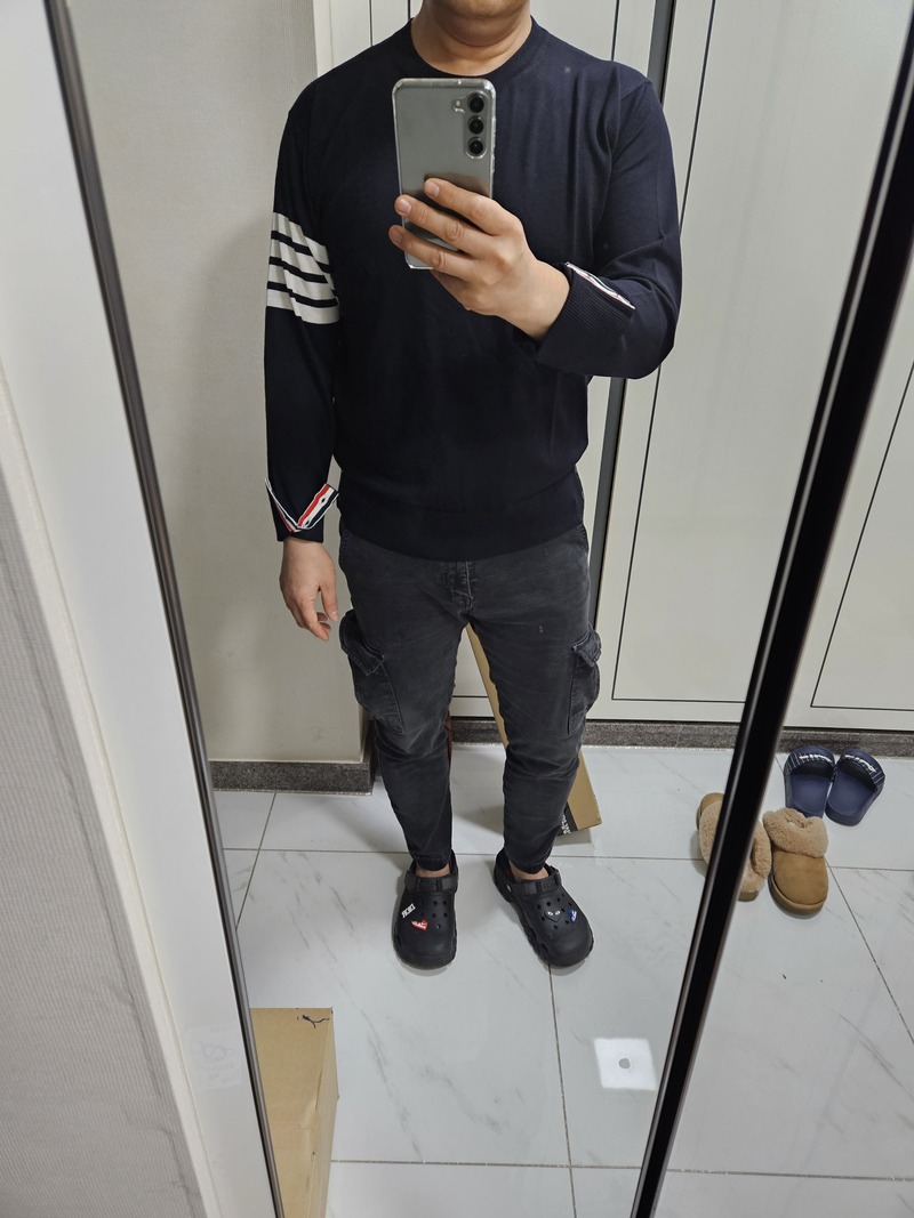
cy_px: 609
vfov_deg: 73.9
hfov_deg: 58.9
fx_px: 810
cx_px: 457
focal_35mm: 23
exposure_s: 1/60
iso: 640
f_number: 1.8
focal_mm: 5.4
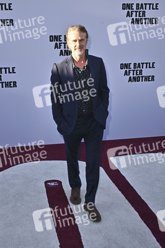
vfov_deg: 55.1
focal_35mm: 34
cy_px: 124
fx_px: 238
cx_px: 82
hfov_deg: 38.3
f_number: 7.1
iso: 400
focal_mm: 34.5
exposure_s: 1/320
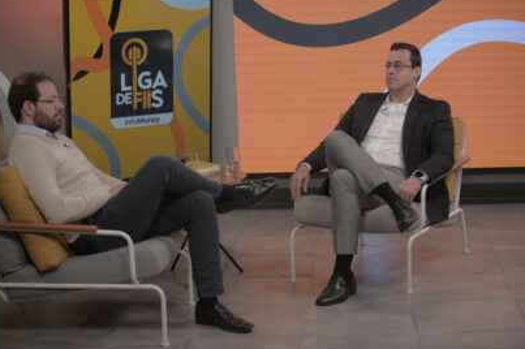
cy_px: 173
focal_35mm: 73
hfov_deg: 27.7
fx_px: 1064
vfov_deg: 18.6
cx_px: 257
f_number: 2.8
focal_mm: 70
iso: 1000
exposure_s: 1/400
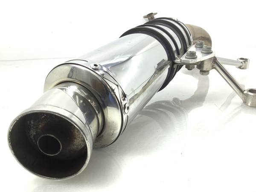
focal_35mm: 31
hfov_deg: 58.4
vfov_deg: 45.4
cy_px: 96
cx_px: 128
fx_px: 229
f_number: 2.4
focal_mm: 3.3
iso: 25
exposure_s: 1/122
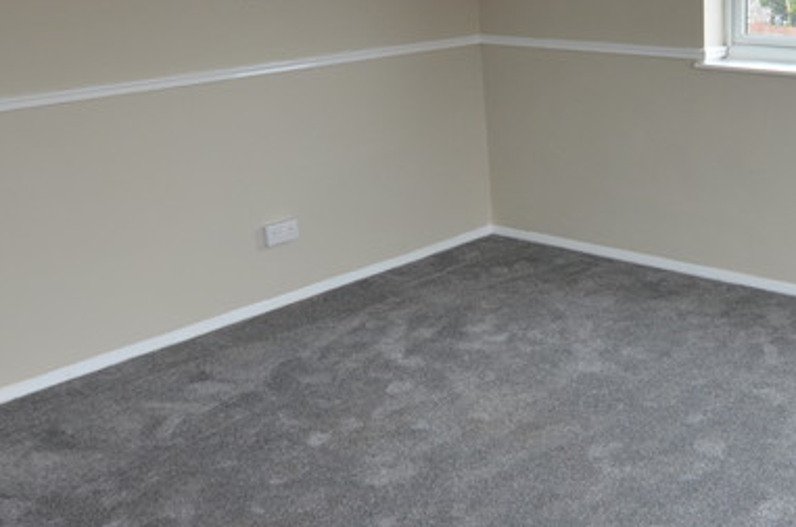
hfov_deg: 41.2
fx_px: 978
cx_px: 700
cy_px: 220
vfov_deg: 30.1
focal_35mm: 44
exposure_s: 1/60
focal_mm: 11
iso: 400
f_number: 4
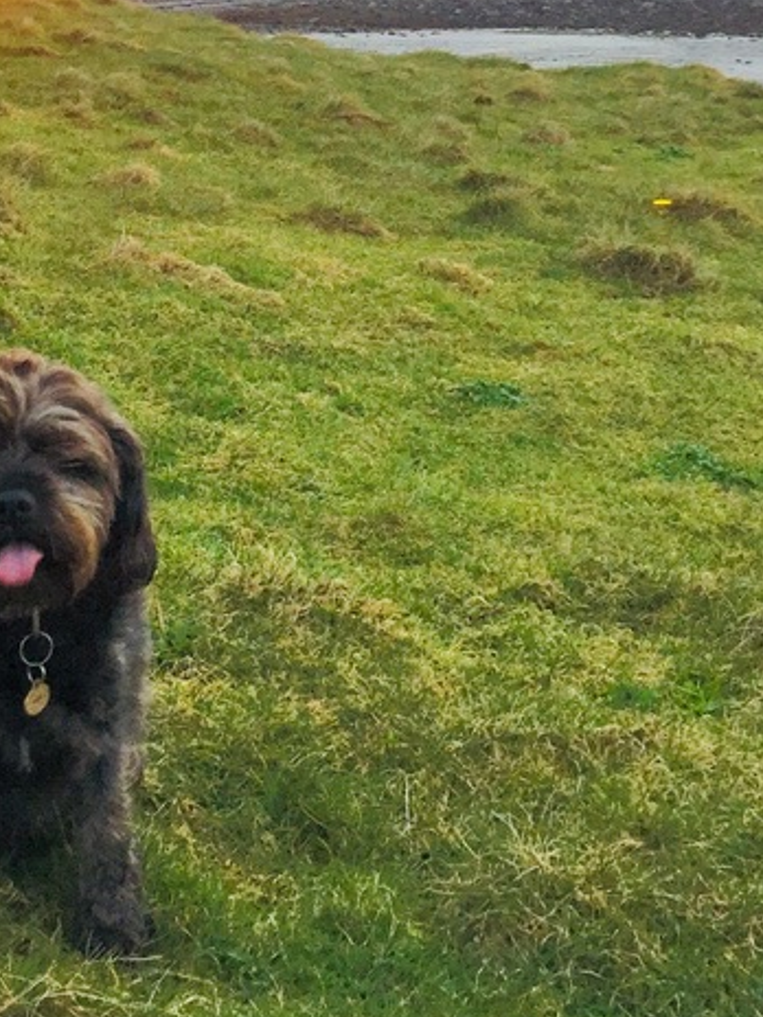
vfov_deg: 28.8
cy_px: 59
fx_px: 1881
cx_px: 327
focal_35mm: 64
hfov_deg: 22.9
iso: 50
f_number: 2.2
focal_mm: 4.15
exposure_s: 1/100
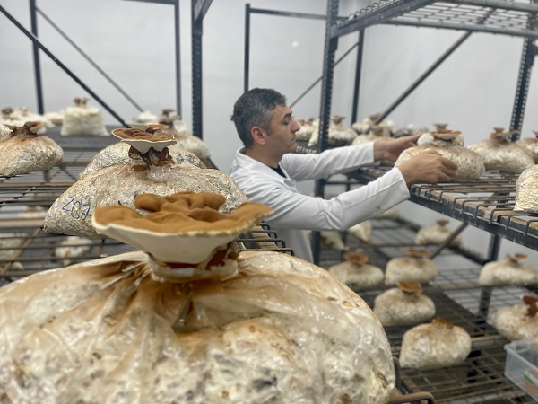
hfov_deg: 67.3
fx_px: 404
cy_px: 202
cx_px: 269
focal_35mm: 26
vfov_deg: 53.1
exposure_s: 1/121
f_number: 1.6
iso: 80
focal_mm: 4.2
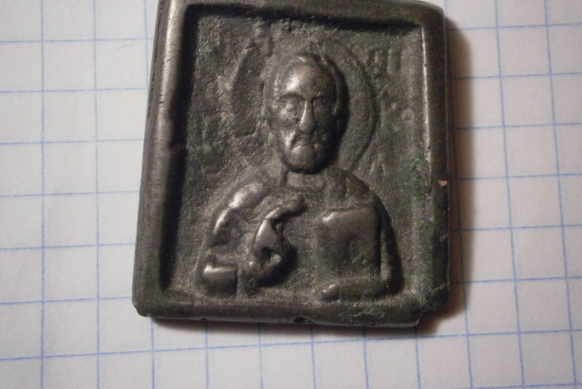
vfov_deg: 27.5
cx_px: 291
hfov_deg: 40.3
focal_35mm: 49
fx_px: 792
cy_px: 170
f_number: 3.4
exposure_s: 1/125
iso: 800
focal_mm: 8.3
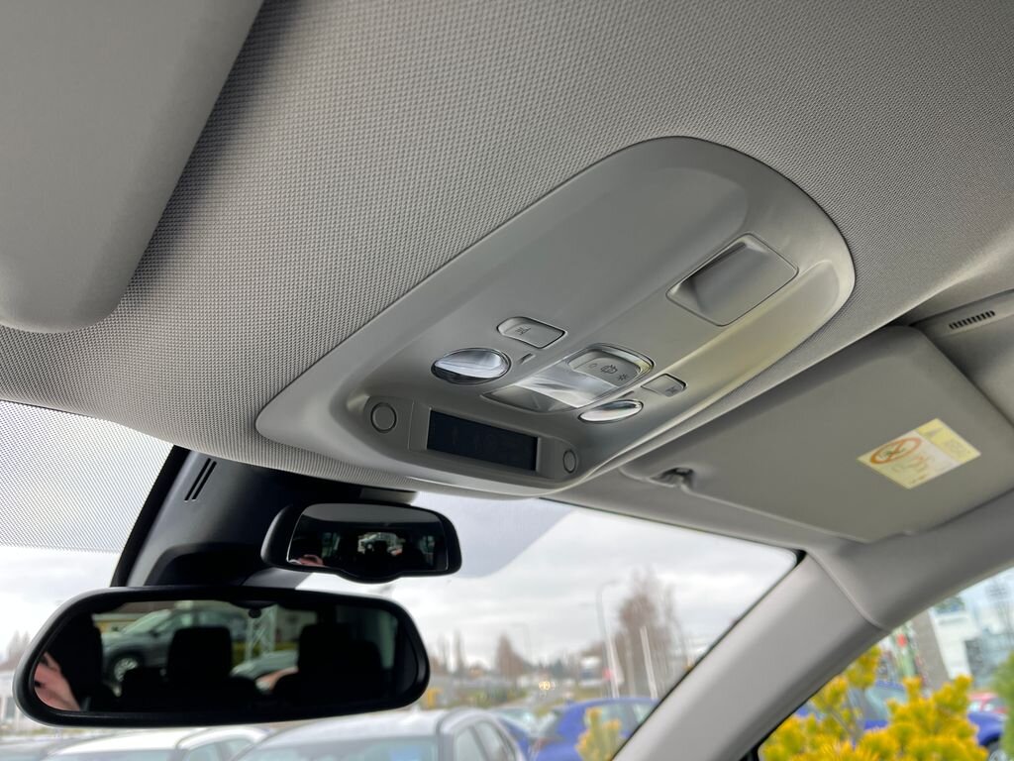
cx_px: 507
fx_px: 762
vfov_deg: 53.1
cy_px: 380
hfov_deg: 67.3
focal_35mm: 26
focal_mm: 5.1
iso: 80
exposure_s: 1/121
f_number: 1.6
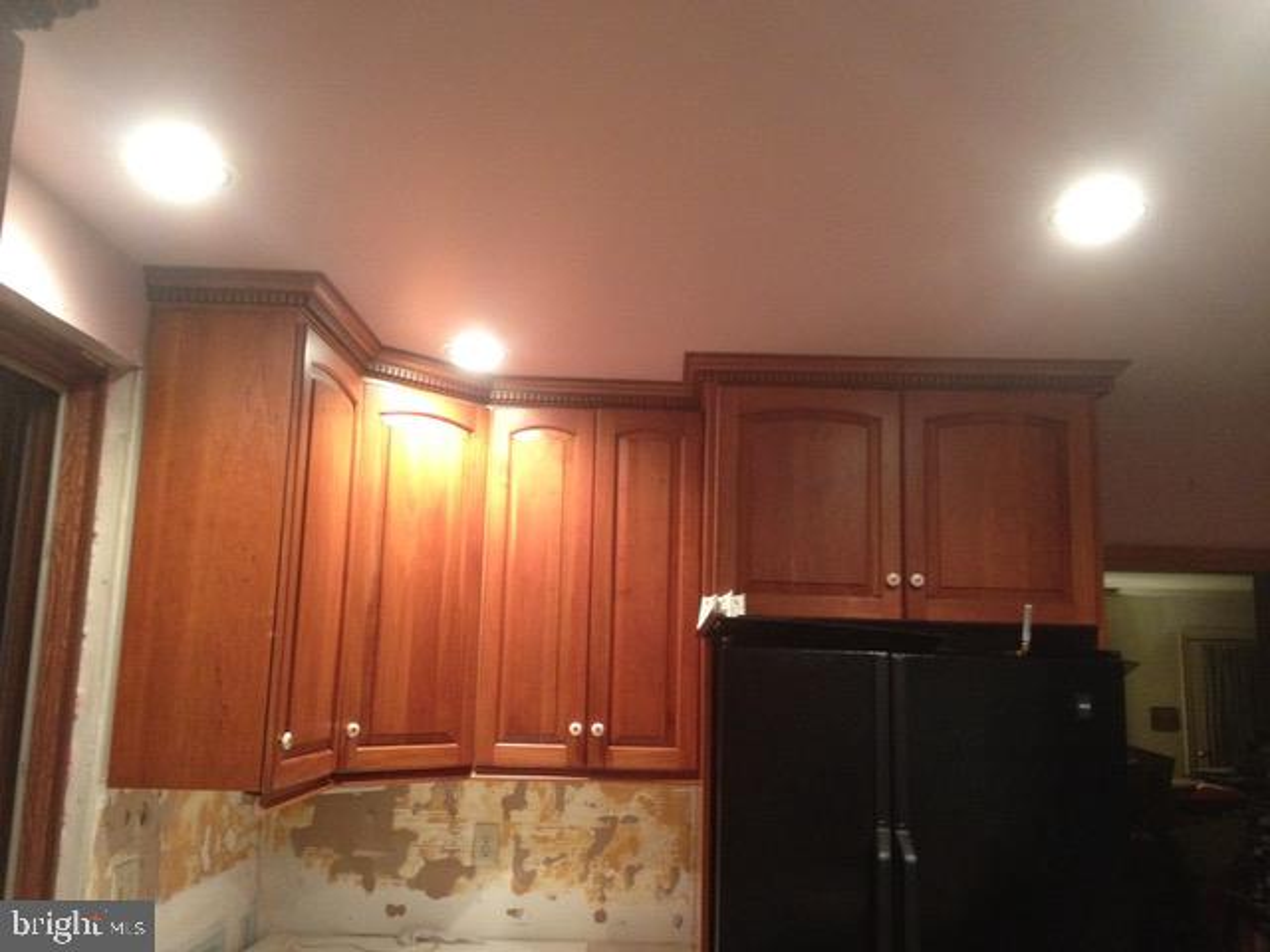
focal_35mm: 35
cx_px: 635
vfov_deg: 40.7
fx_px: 1284
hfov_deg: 52.6
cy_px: 476
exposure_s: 1/20
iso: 320
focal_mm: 4.28
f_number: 2.4
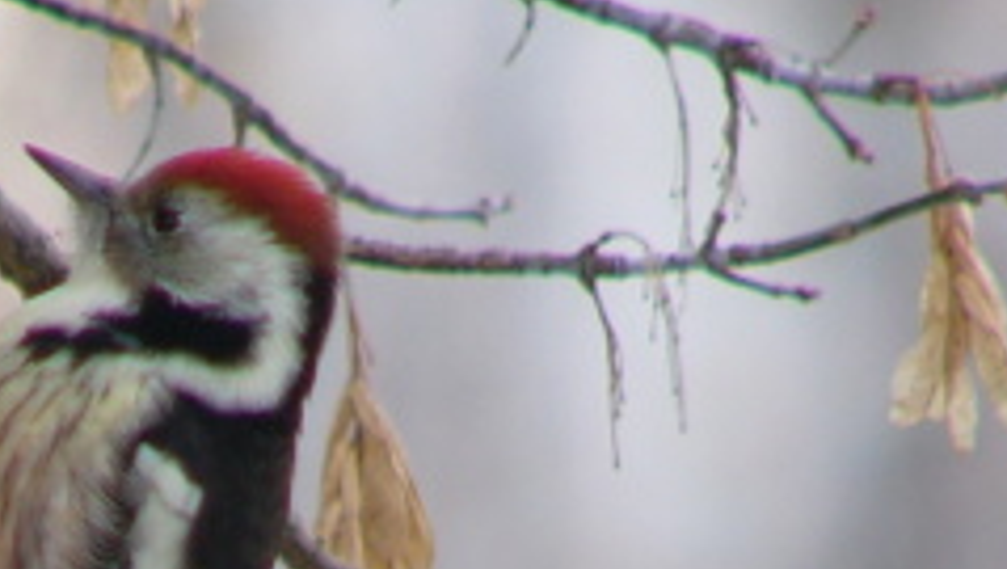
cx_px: 139
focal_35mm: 944
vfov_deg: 1.3
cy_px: 653
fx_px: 25232
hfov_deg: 2.3
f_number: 2.8
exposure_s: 1/160
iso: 50
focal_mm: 72
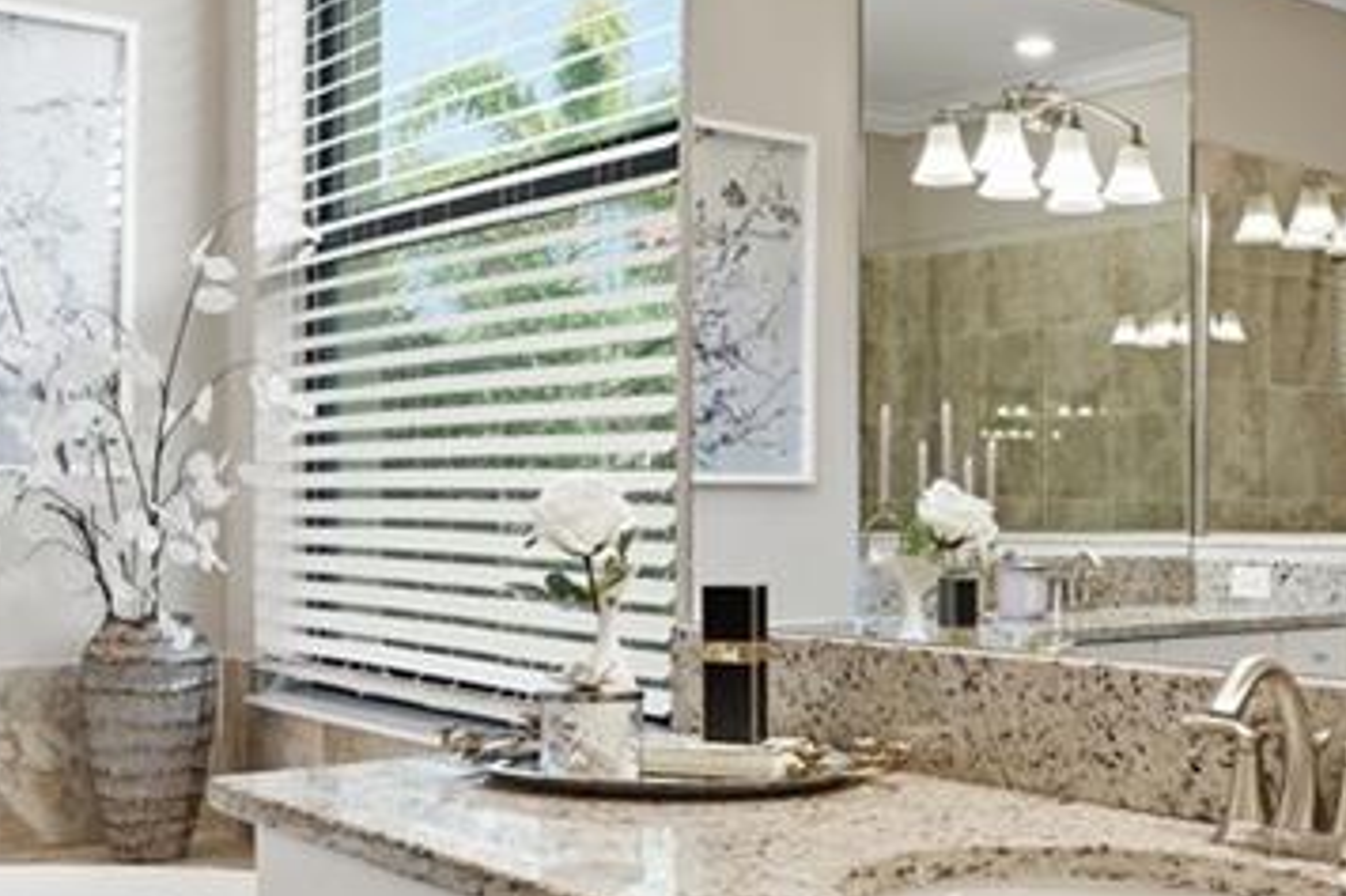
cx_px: 968
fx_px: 1719
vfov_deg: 29.2
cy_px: 514
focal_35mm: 46
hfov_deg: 41.8
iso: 400
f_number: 9
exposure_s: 1/160
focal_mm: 16
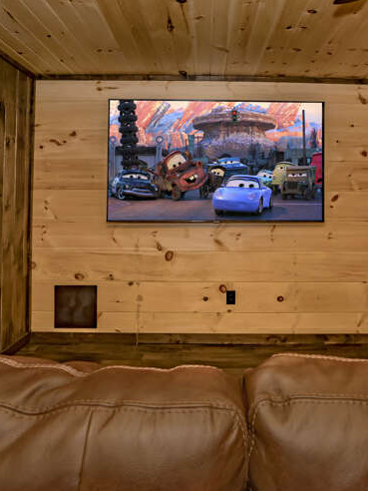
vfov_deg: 71.6
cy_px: 246
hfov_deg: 56.0
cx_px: 234
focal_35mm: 24
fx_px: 340
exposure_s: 1/250
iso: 1250
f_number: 7.1
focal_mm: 16
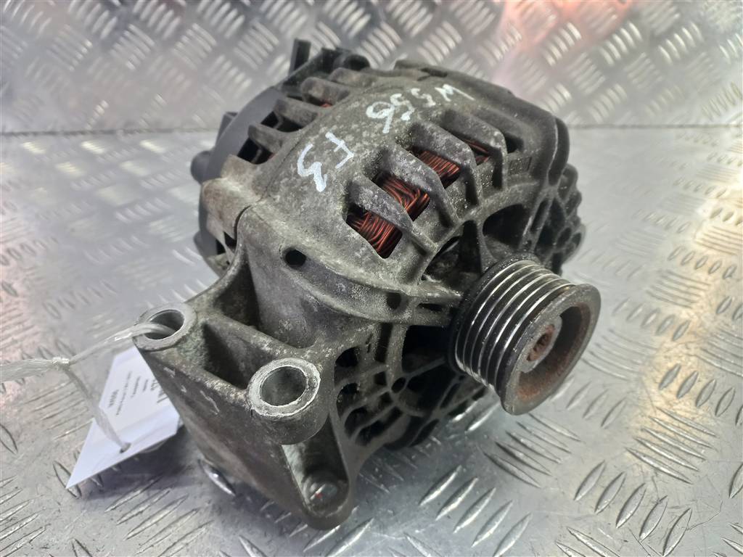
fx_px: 537
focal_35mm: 25
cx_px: 372
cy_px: 278
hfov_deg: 69.4
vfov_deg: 54.9
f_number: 1.8
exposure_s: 1/50
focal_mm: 4.6
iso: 125
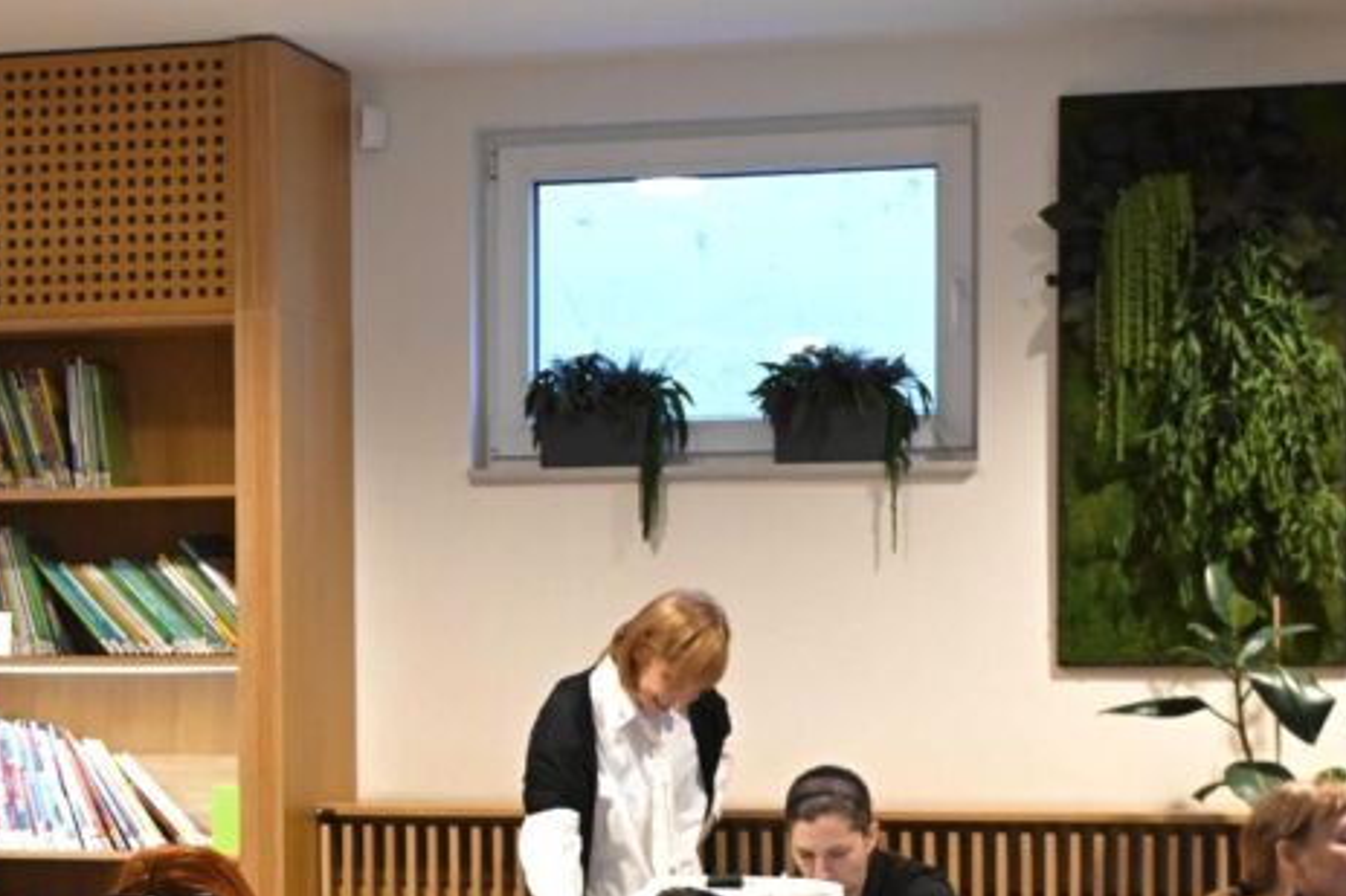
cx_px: 444
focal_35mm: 88
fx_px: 3289
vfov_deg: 15.4
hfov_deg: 23.0
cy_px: 786
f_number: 3.2
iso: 5000
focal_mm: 34
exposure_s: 1/250
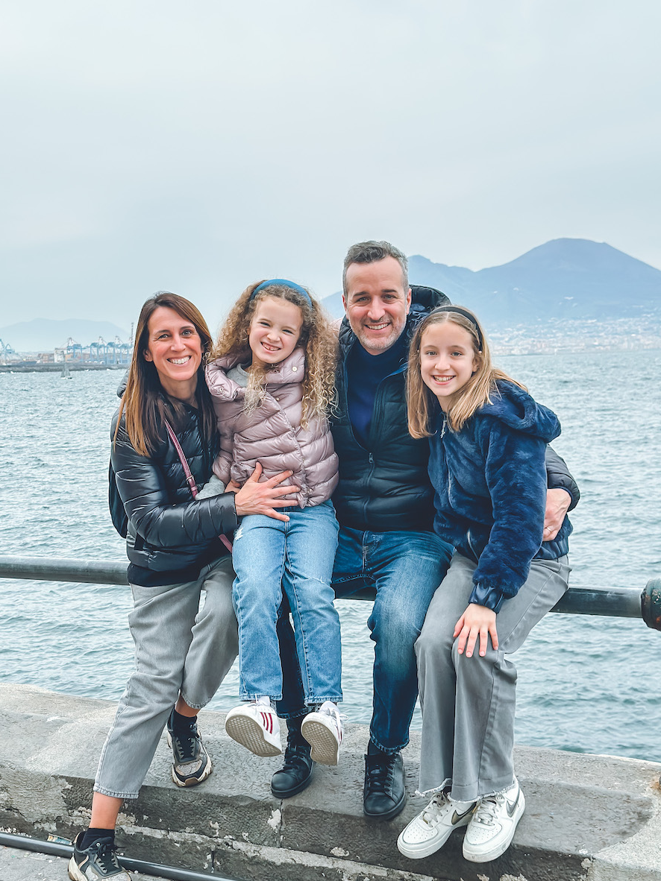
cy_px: 465
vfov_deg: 36.8
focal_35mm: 52
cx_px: 327
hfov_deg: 28.0
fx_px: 1324
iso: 80
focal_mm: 6.86
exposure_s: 1/400
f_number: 1.8
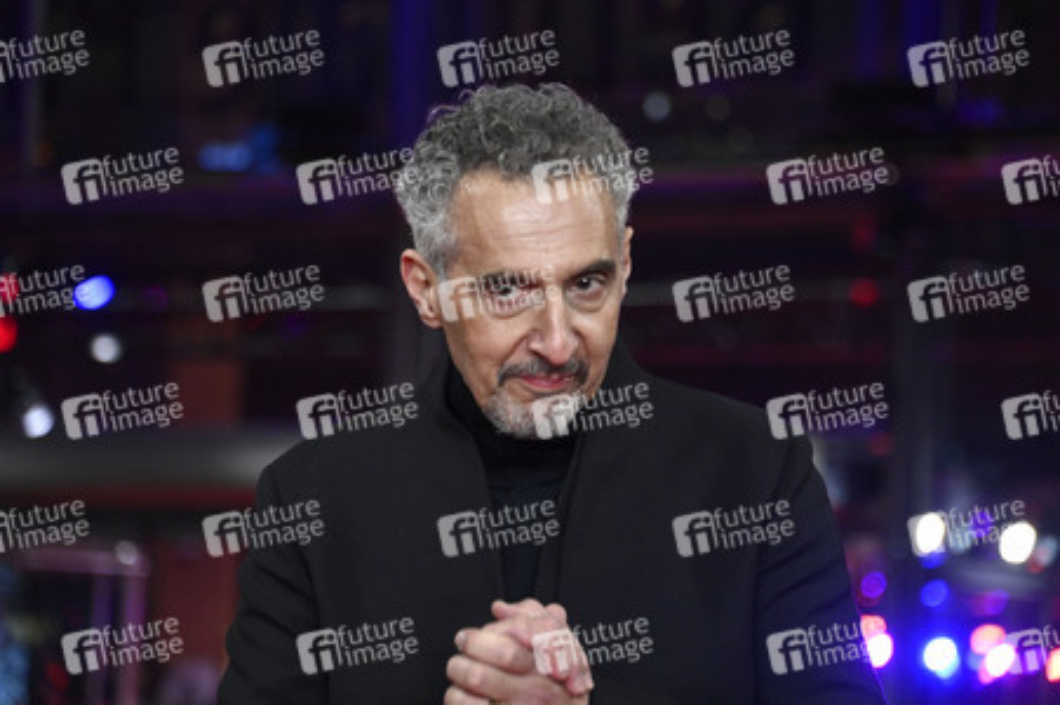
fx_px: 4413
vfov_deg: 9.1
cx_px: 530
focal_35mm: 150
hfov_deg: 13.7
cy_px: 352
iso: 4000
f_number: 5.6
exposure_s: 1/250
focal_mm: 150
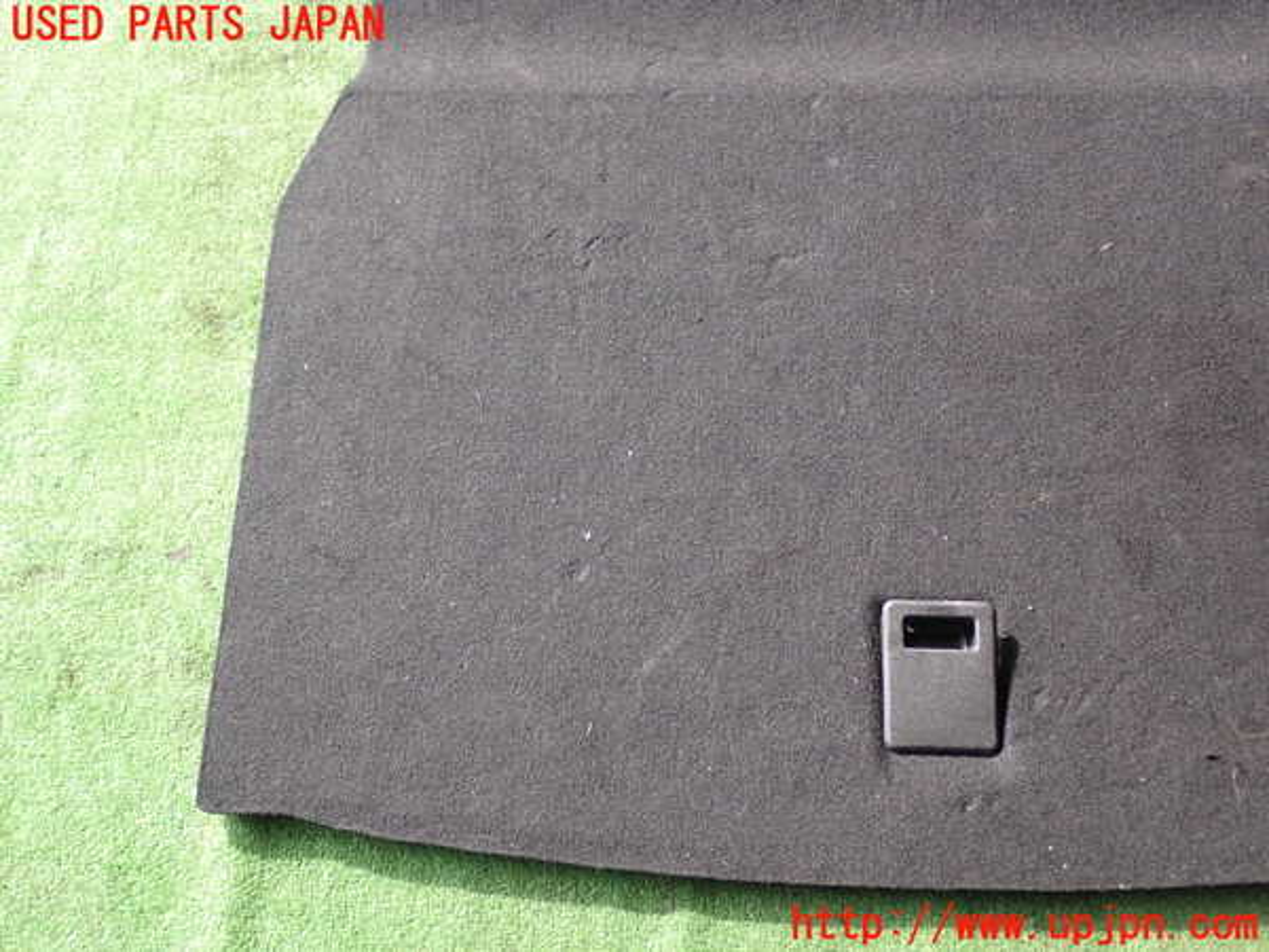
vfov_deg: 32.9
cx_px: 634
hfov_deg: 42.9
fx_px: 1613
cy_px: 476
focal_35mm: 44
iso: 100
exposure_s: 1/80
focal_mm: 7.84
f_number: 2.9
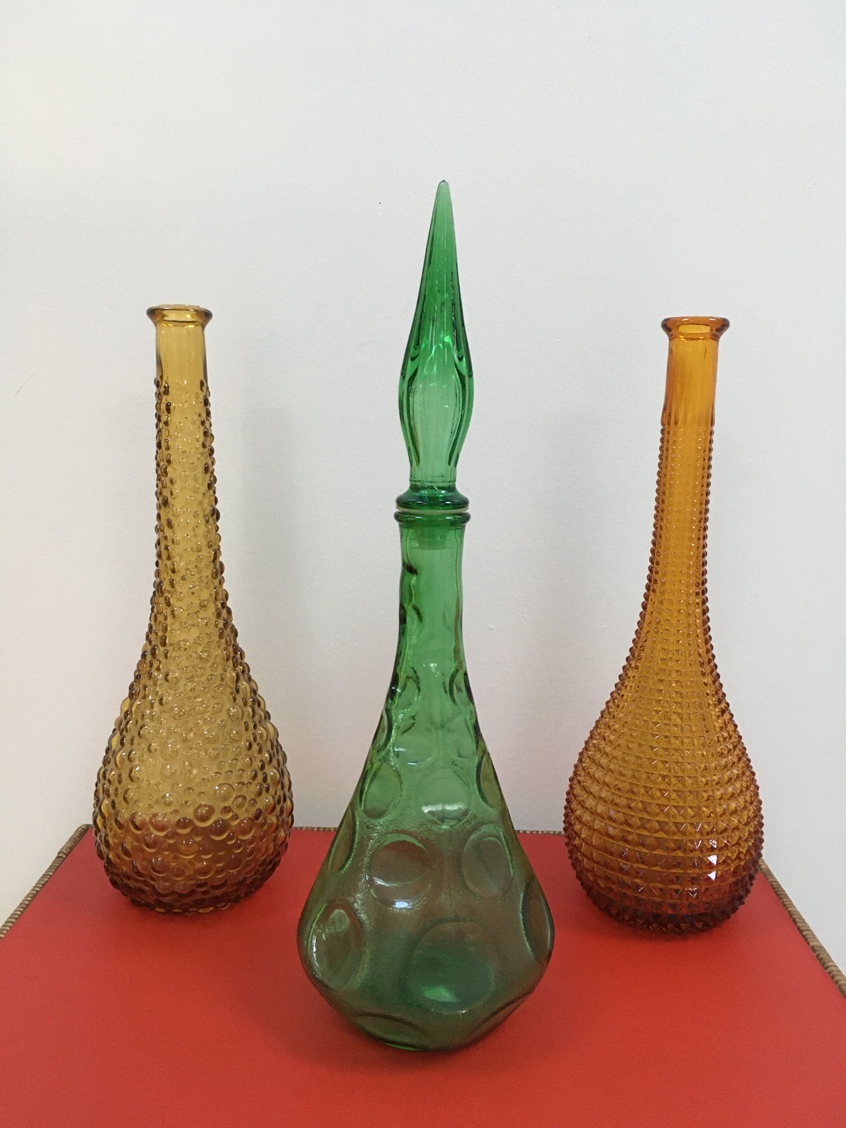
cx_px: 423
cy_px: 564
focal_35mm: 29
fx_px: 945
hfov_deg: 48.2
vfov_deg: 61.7
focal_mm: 4.15
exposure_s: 1/33
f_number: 2.2
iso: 200
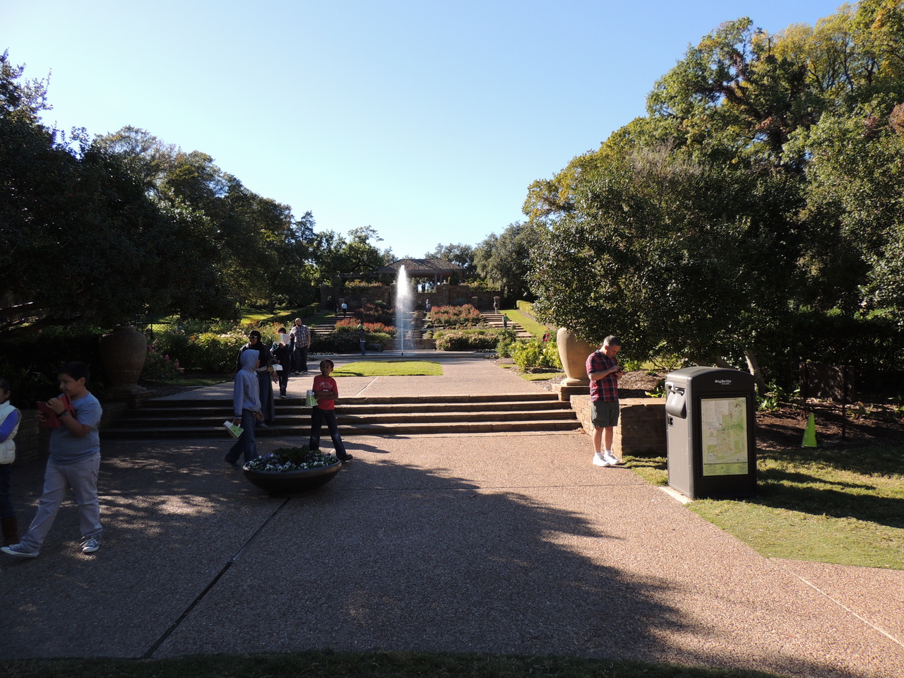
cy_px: 339
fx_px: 627
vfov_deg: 56.8
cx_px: 452
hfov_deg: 71.6
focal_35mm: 24
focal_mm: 4.3
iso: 100
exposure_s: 1/640
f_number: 3
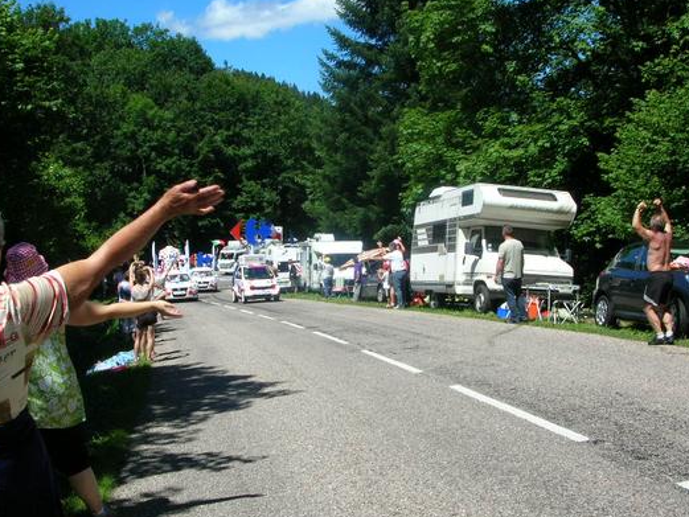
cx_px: 366
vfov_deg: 33.6
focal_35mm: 43
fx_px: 856
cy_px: 239
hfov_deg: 43.8
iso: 50
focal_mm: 5.8
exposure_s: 1/280
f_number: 5.6
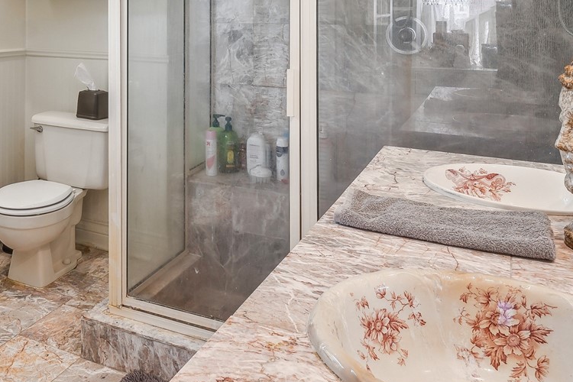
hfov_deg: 48.3
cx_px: 129
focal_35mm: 38
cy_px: 16
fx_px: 605
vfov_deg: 32.7
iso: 640
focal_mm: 14
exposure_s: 1/6
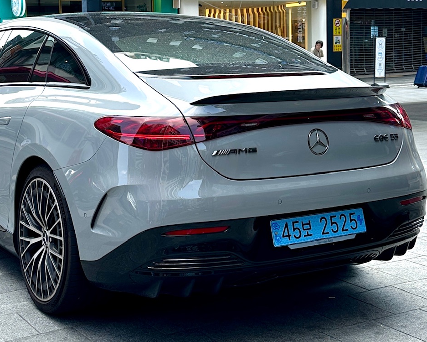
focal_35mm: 32
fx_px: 404
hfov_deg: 55.1
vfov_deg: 45.8
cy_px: 158
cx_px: 163
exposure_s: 1/1009
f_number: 1.78
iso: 80
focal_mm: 6.86
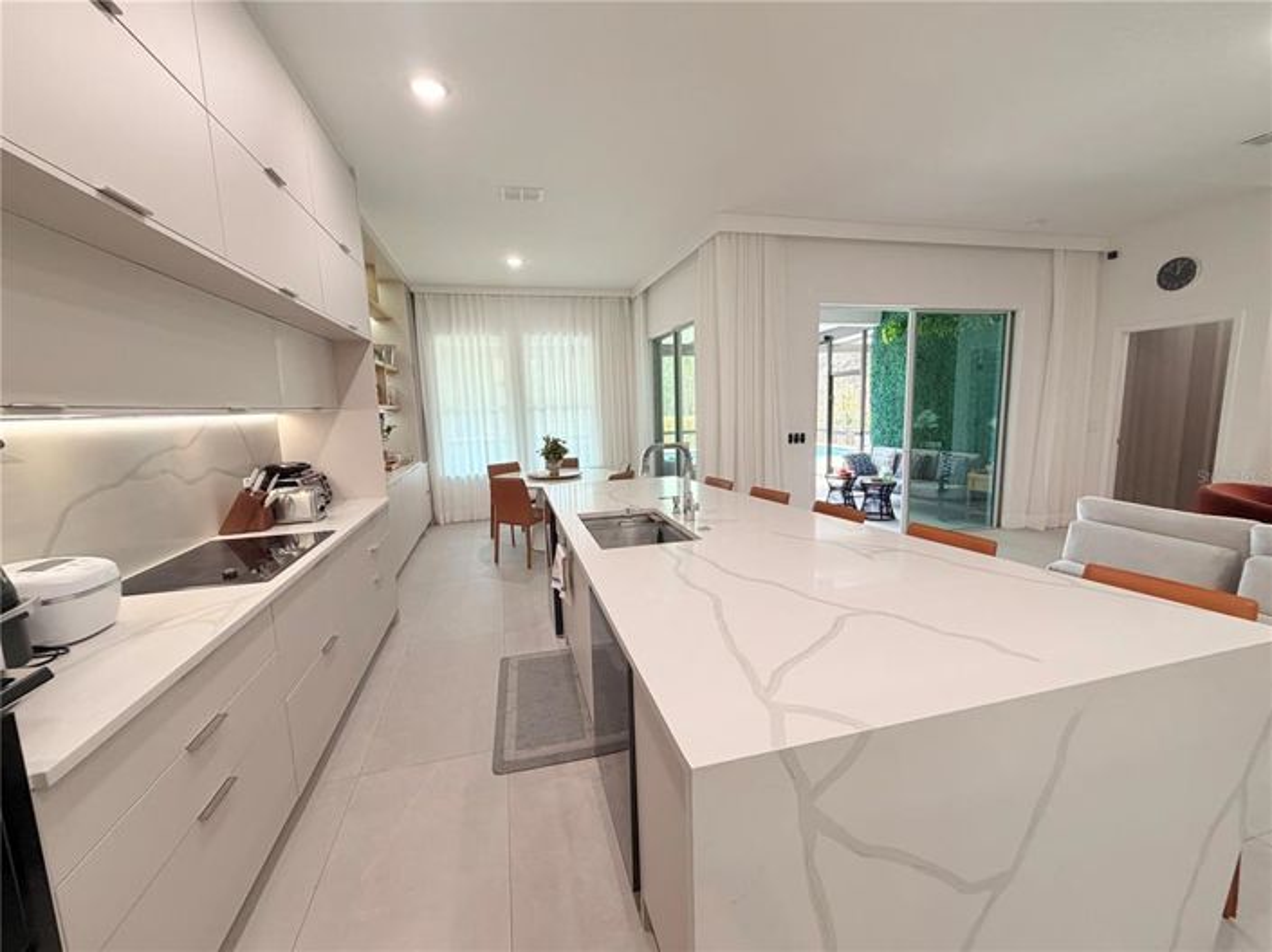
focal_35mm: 14
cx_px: 636
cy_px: 476
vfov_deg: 85.6
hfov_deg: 102.1
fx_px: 514
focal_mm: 2.22
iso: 200
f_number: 2.2
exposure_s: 1/120
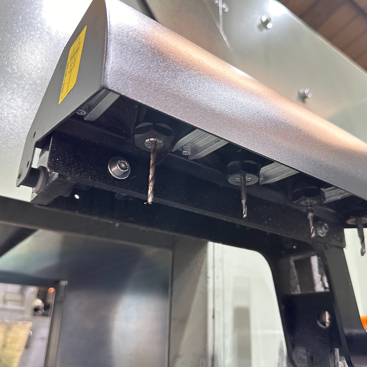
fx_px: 348
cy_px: 184
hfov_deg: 55.6
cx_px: 195
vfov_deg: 55.6
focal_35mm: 29
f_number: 1.78
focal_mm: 6.86
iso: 500
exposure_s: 1/50
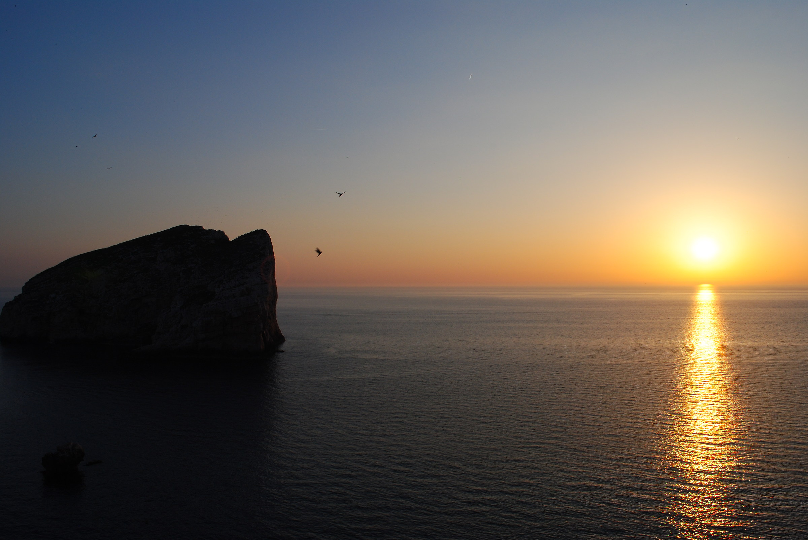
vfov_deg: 48.0
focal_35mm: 27
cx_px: 404
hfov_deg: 67.3
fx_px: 607
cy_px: 270
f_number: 10
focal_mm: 18
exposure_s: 1/250
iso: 160
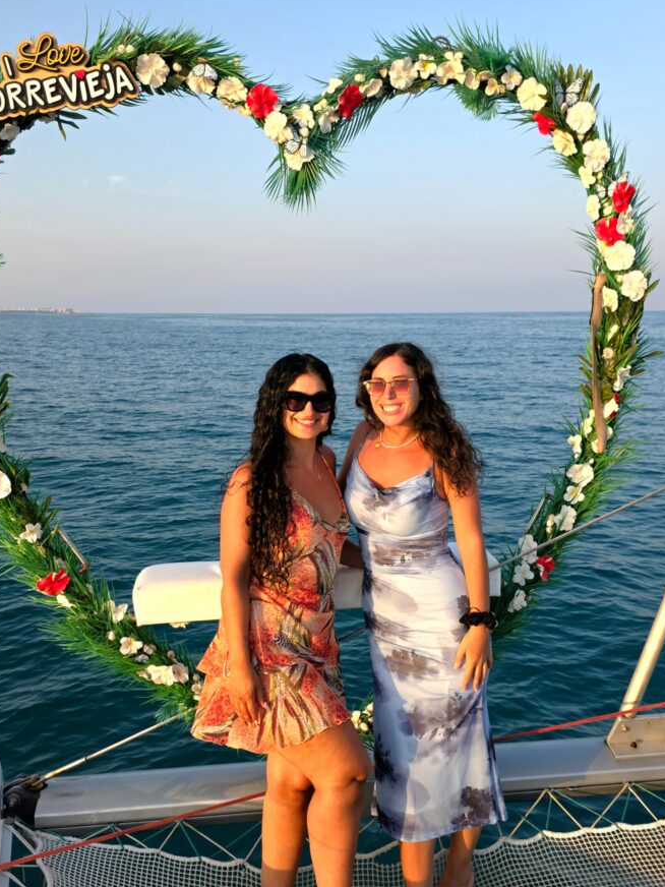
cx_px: 294
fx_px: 692
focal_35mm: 27
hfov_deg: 51.2
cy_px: 497
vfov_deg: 65.1
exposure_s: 1/244
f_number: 1.7
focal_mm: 6.3
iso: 12
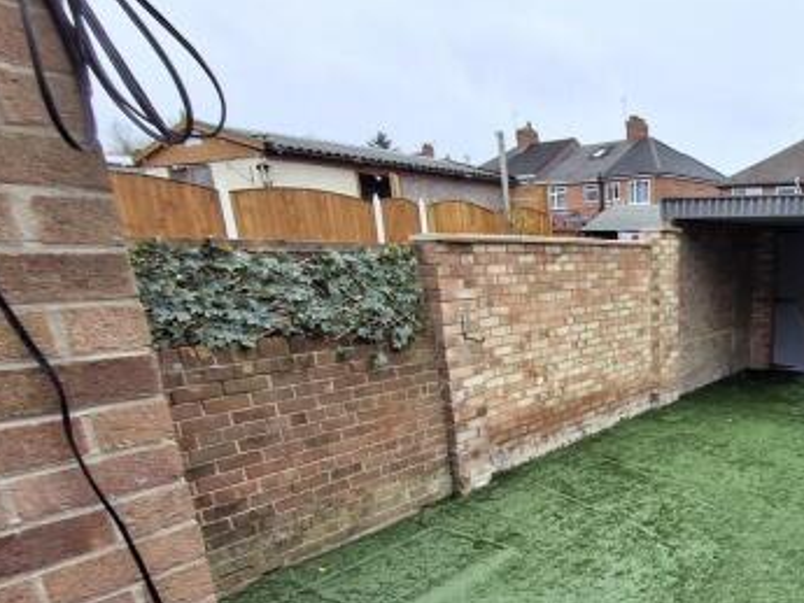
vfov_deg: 49.1
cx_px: 665
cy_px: 462
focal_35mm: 27
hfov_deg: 59.1
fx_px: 627
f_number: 2.2
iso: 40
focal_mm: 1.64
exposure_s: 1/223
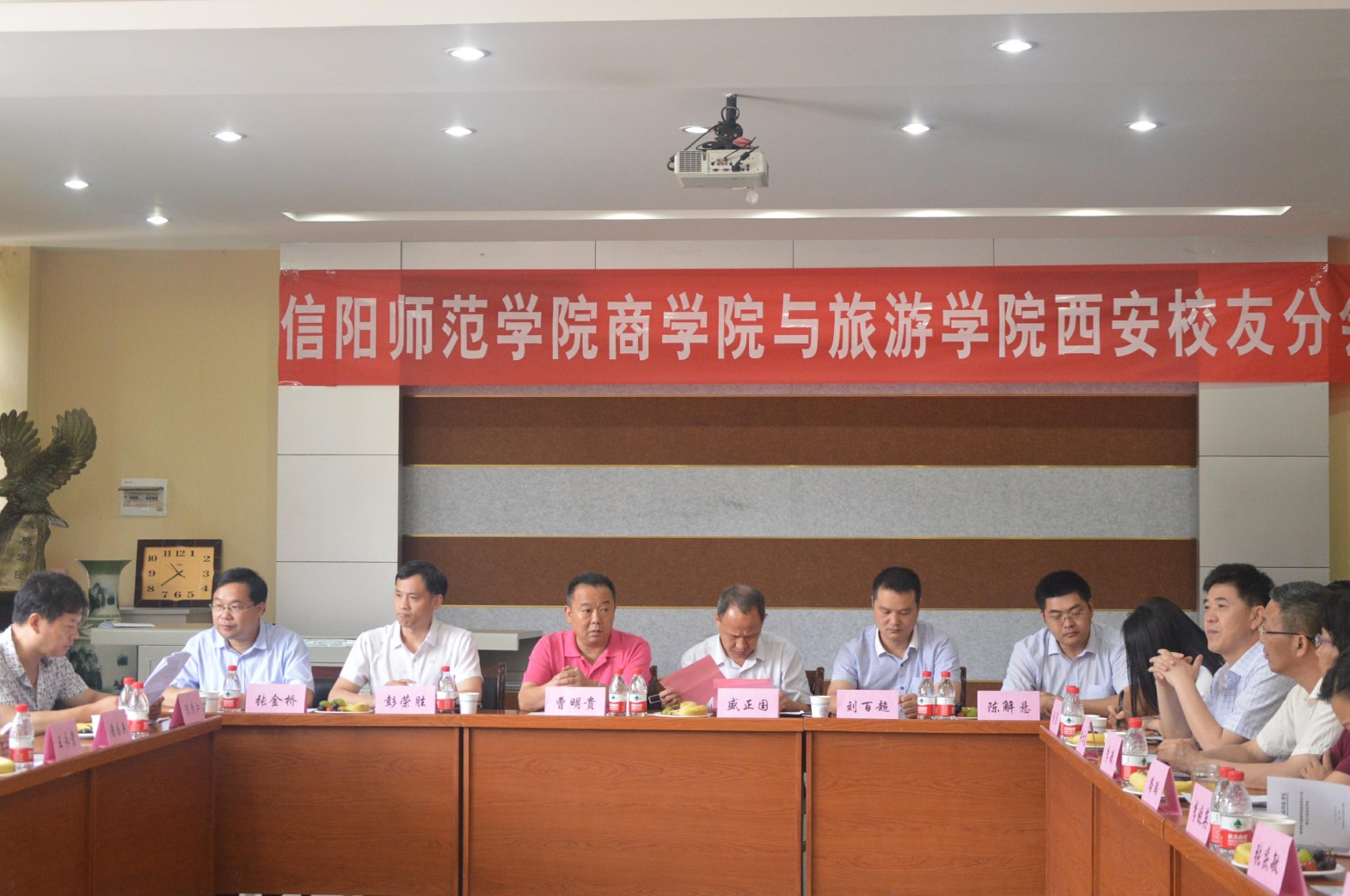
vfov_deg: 25.2
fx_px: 2004
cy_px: 443
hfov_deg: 37.2
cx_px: 679
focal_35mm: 54
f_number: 4.5
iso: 1250
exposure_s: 1/60
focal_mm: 35
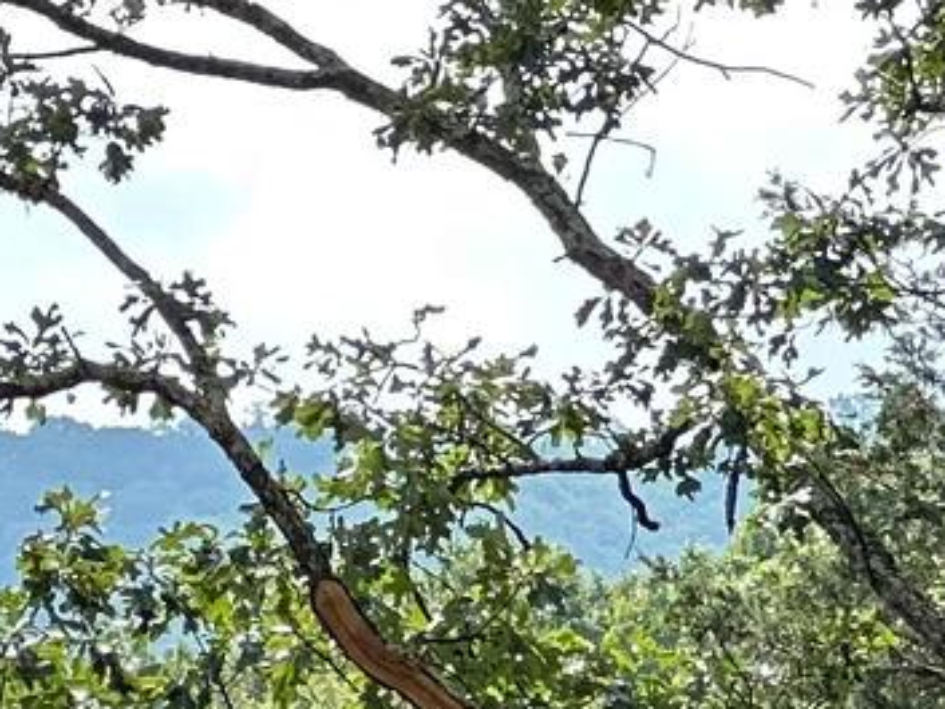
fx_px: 12207
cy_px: 1541
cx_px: -177
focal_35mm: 447
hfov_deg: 4.4
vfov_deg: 3.3
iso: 32
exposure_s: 1/238
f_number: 2.8
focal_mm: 9
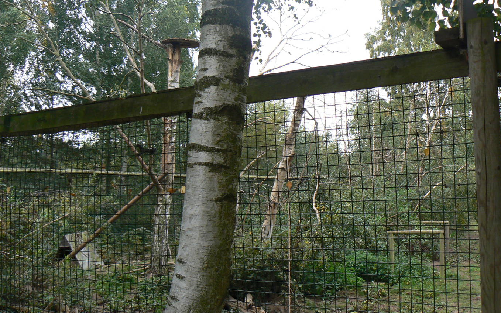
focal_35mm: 45
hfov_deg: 44.2
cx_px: 292
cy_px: 135
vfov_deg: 28.6
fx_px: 614
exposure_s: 1/125
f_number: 4.5
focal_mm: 6
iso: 80
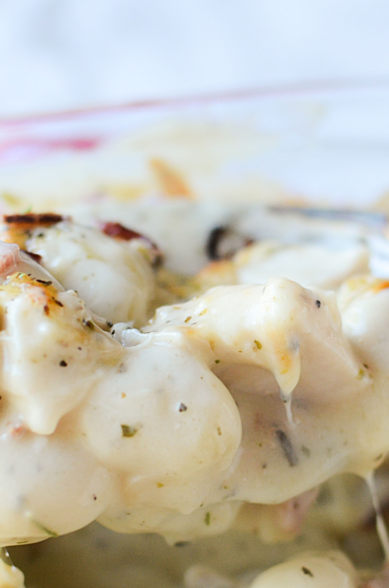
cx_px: 164
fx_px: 1726
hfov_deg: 12.9
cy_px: 421
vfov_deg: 19.2
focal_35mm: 106
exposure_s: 1/320
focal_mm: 35
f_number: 2.5
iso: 500
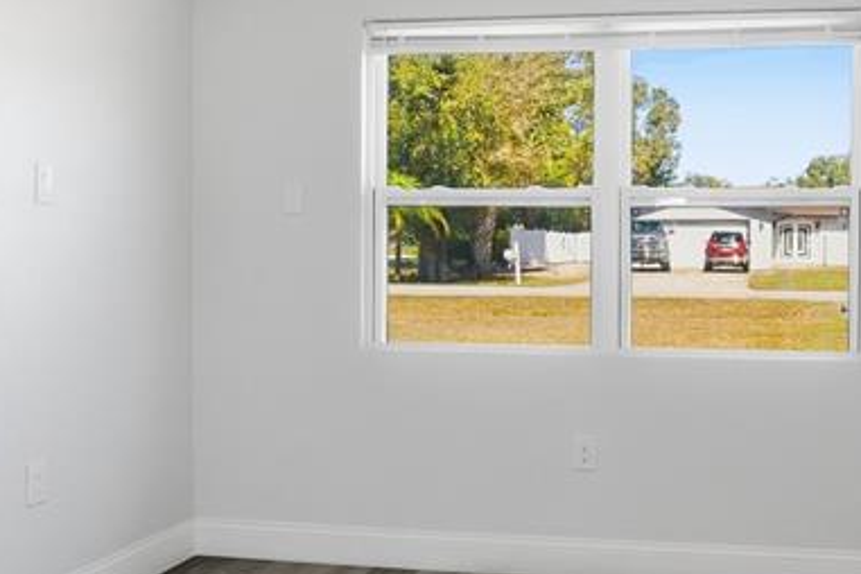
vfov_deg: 30.3
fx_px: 1060
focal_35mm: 44
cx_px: 637
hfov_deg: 42.9
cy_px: 260
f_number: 11
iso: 1600
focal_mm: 16.5
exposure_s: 1/400
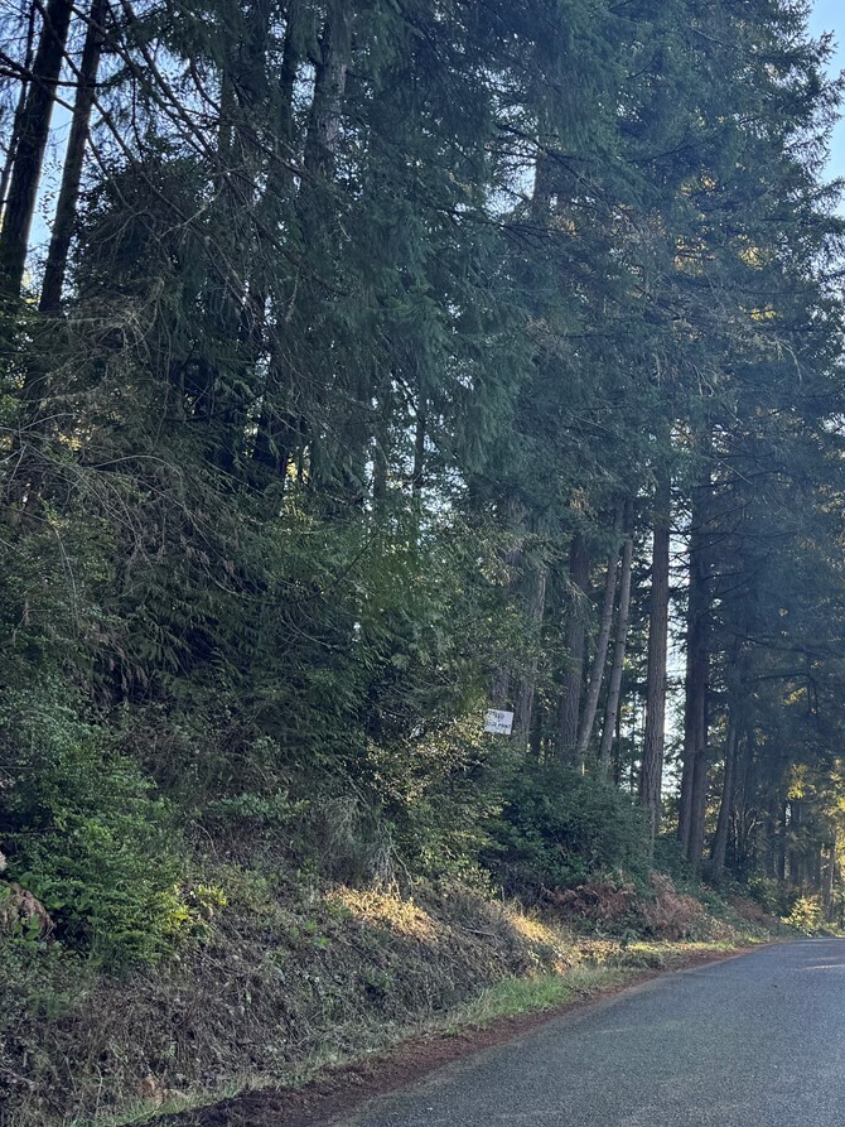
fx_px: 1399
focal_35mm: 43
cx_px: 855
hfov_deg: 31.0
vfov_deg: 43.8
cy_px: 557
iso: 64
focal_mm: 6.76
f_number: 1.78
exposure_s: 1/159
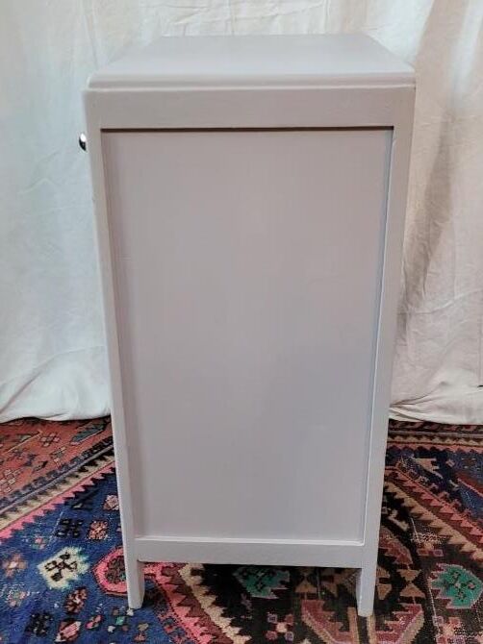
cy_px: 322
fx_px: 484
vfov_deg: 67.3
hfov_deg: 53.0
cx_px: 242
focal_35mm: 26
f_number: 1.8
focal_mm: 5.4
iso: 320
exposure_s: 1/100
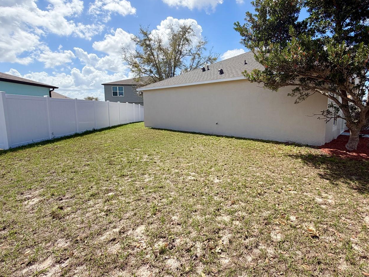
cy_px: 133
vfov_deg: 71.6
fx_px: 192
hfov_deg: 86.9
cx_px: 217
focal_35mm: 18
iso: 25
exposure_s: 1/1017
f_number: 2.2
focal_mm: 2.22
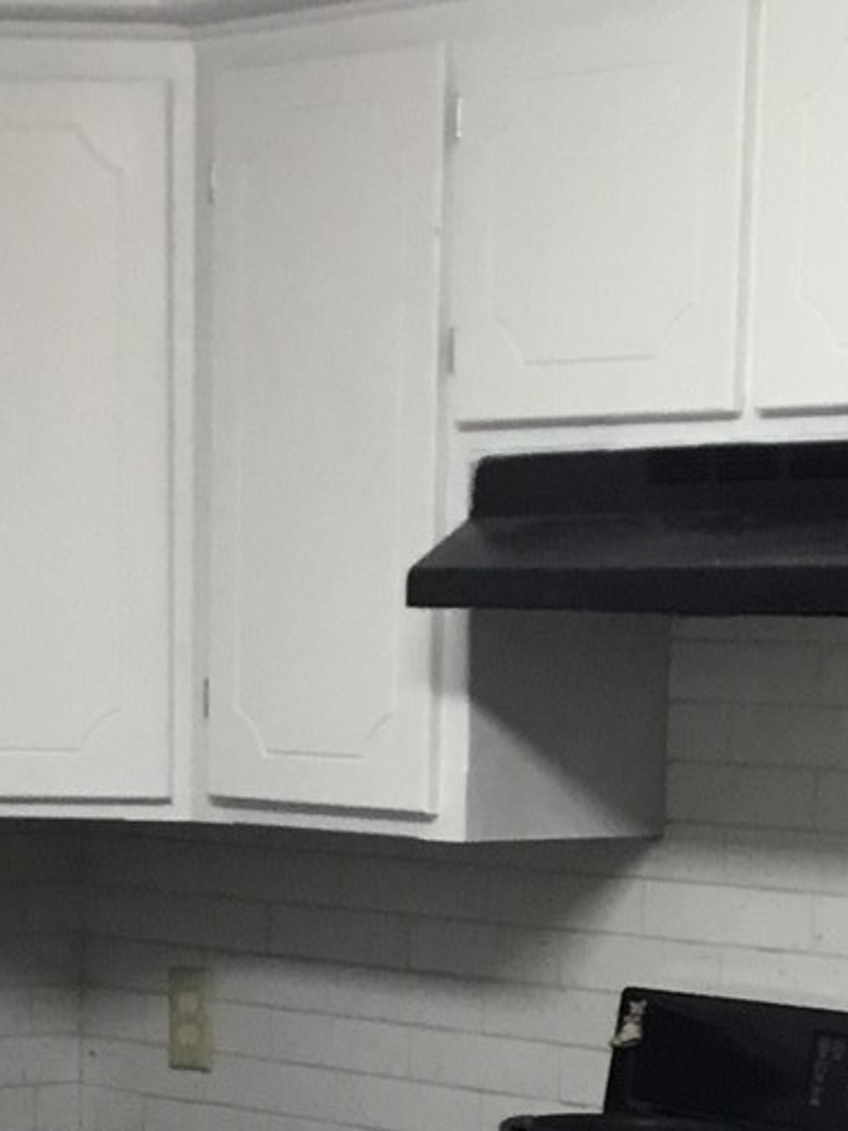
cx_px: 390
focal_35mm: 118
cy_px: 1286
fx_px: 3854
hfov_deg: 12.6
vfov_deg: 16.1
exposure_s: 1/30
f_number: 2.4
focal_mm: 3.3
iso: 80
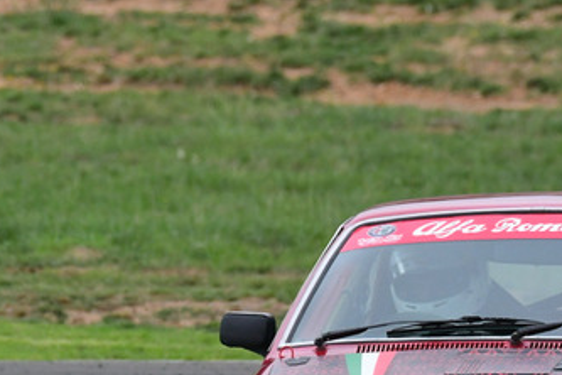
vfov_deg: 0.8
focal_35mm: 1801
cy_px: 316
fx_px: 28113
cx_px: 341
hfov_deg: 1.1
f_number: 11
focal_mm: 500
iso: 1250
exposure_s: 1/640
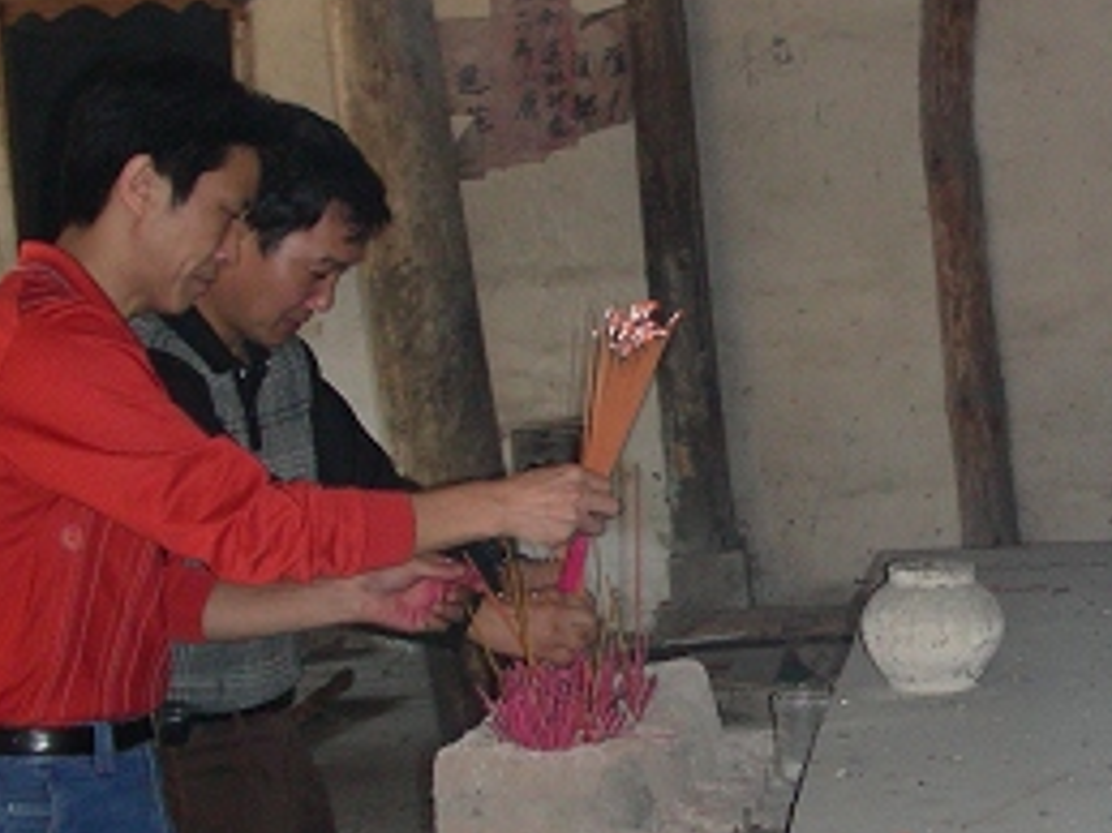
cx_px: 979
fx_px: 2729
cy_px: 453
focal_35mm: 85
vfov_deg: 17.3
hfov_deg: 22.5
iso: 155
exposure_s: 1/60.1
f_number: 3.5
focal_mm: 6.3
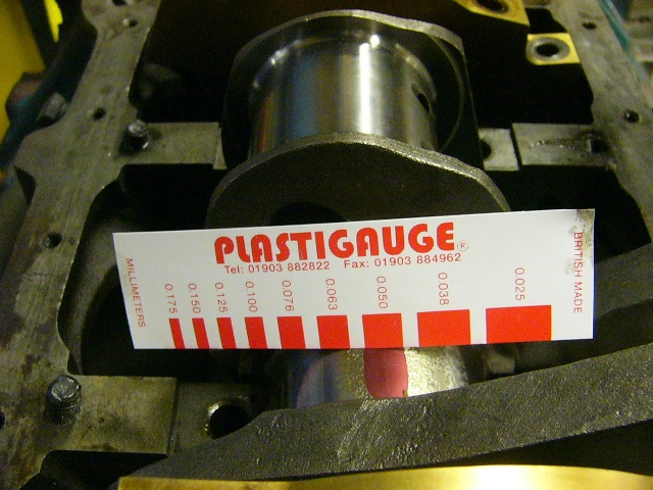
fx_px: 660
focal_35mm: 35
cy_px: 245
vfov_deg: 40.7
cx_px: 326
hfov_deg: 52.6
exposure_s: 1/15
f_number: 2.8
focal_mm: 4.6
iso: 400
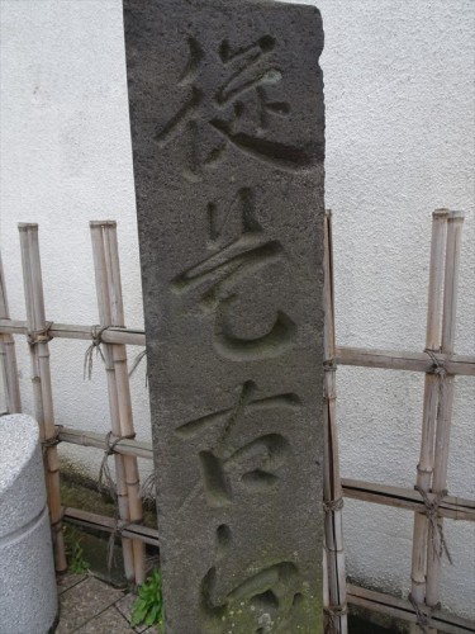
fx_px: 439
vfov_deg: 71.6
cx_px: 238
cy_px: 317
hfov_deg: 56.8
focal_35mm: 24
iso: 80
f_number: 3.5
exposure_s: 1/320
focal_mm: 4.13
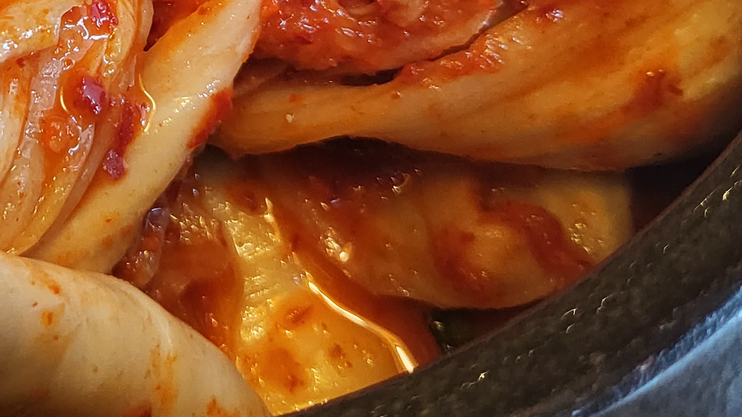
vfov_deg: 14.6
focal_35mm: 78
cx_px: -5
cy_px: -174
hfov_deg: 25.8
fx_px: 1534
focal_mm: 4.25
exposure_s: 1/120
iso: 125
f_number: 1.8
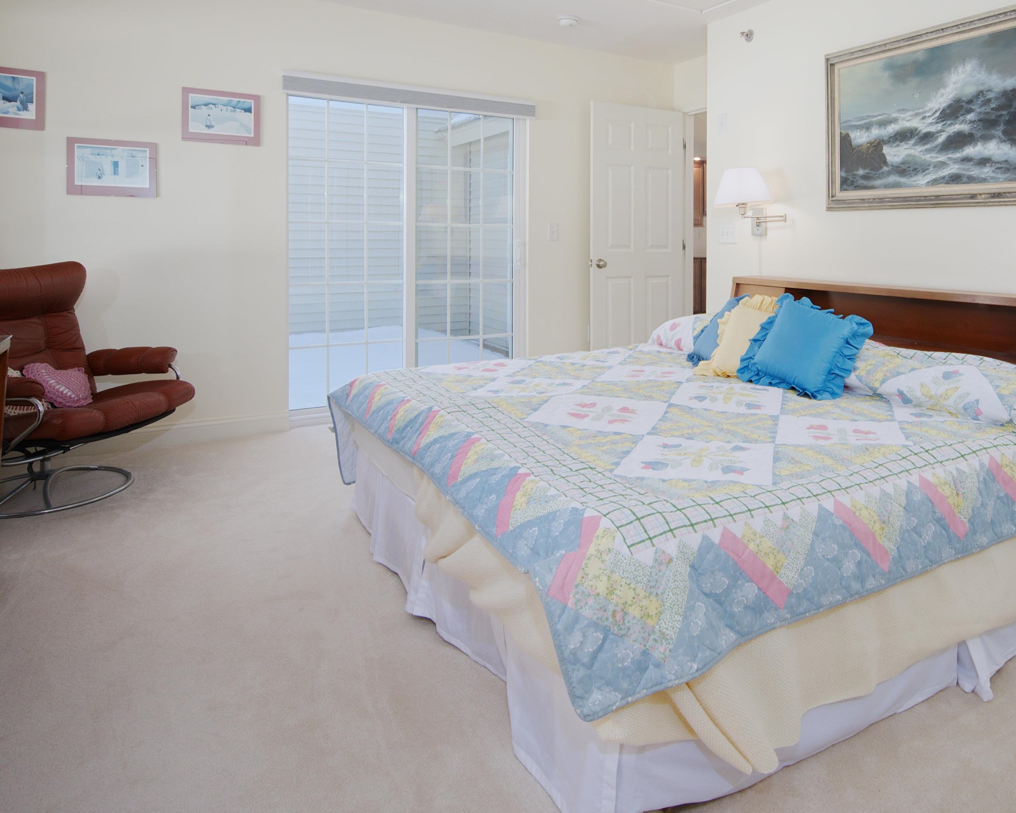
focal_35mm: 24
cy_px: 243
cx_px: 650
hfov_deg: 68.9
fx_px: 722
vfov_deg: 56.9
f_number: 7.1
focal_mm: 15
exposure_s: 1/4
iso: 320
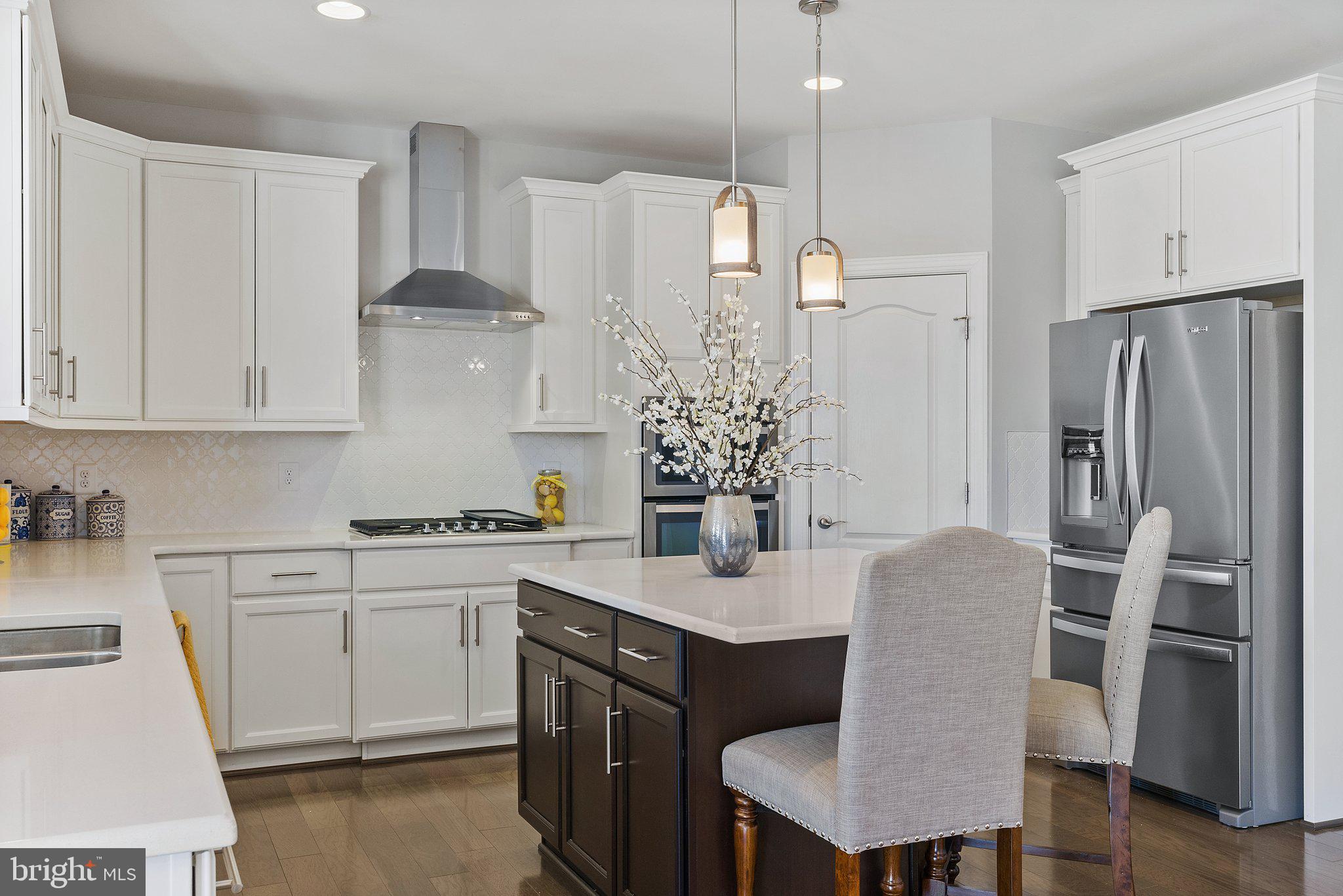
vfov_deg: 43.6
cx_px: 672
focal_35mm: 30
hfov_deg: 61.9
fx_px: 1119
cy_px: 448
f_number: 11
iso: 640
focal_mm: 30
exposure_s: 1/3
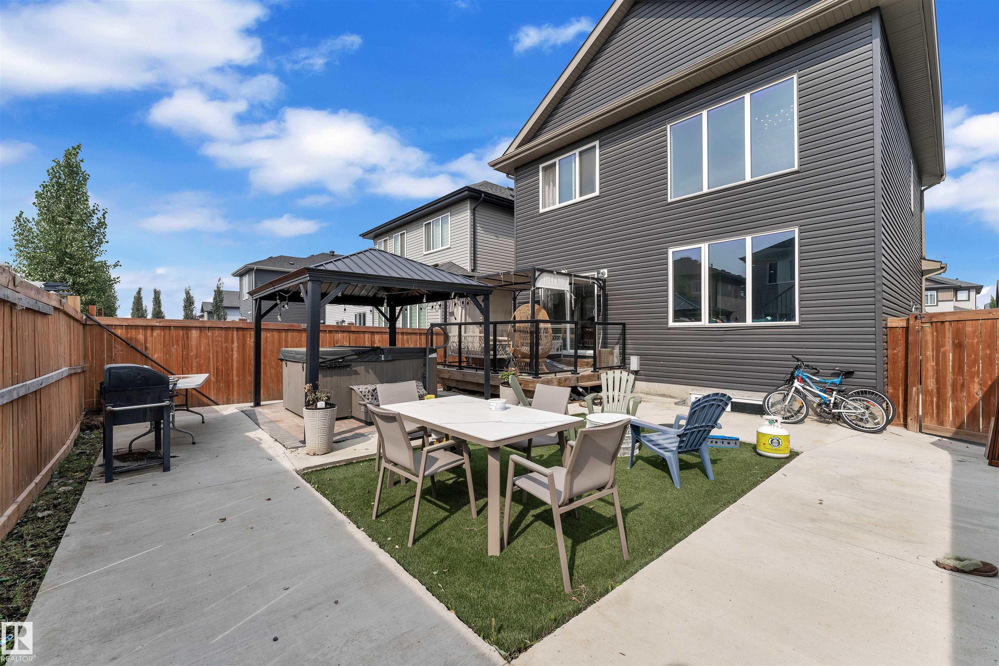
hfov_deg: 101.9
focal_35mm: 15
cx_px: 500
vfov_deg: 78.8
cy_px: 333
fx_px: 405
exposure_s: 1/640
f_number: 8
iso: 200
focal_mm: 14.6
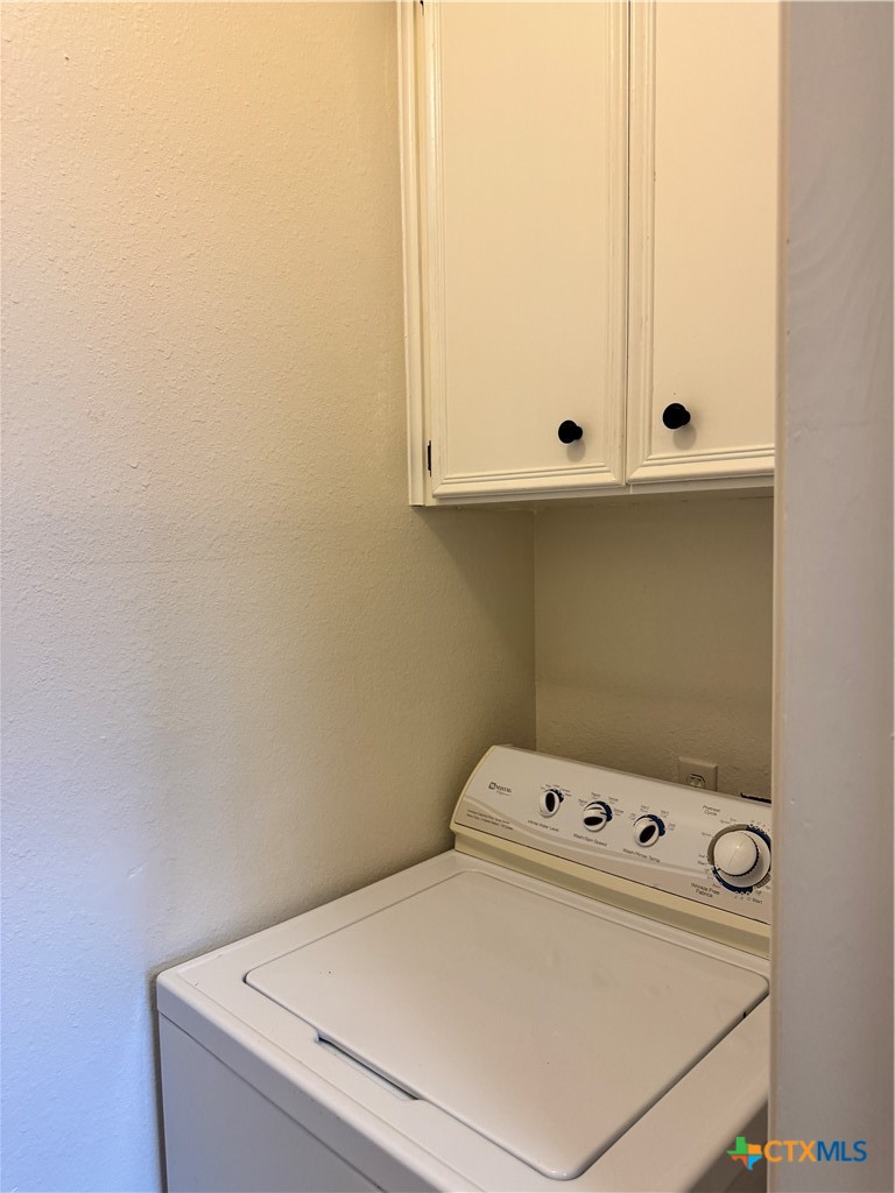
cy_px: 596
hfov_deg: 56.8
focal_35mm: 24
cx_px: 448
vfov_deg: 71.6
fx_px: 827
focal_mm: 6.76
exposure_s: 1/60
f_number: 1.78
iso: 200
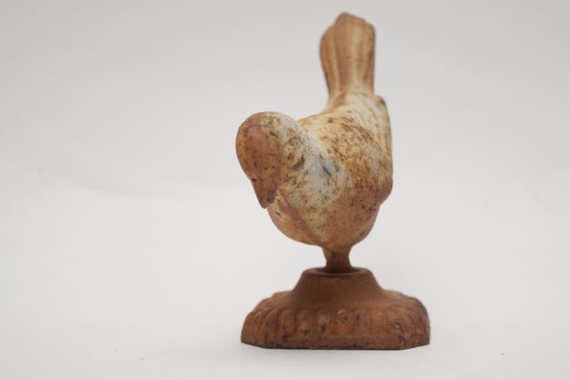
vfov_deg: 16.6
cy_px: 190
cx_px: 285
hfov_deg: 24.6
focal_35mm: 82
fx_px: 1306
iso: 1600
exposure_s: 1/125
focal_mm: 55
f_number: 5.6
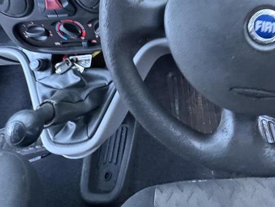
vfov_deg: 43.1
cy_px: 2
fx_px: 222
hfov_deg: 62.5
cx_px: 173
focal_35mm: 28
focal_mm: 2.22
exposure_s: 1/41
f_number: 2.2
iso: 800
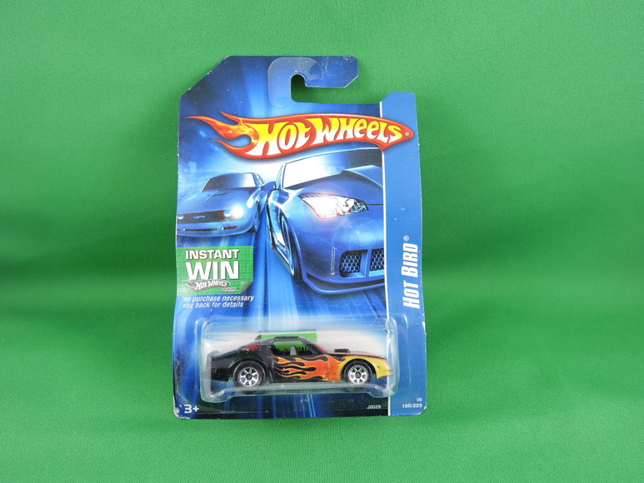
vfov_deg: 46.8
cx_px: 322
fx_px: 558
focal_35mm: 30
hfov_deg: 60.0
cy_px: 242
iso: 140
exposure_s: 1/30
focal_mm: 5.4
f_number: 3.5
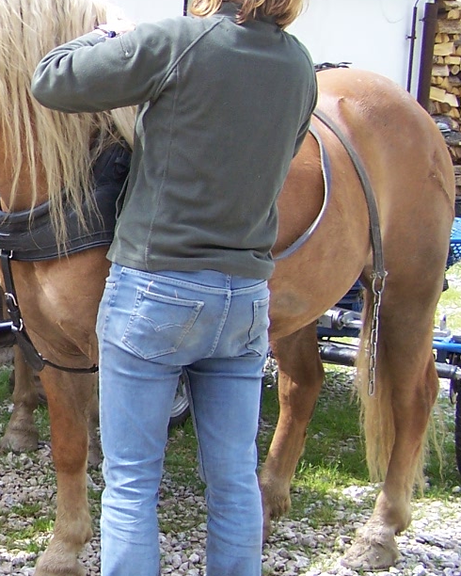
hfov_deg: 15.4
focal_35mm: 94
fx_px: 1602
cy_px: 278
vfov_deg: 20.4
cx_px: -176
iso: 80
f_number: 2.8
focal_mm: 6.3
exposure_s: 1/250
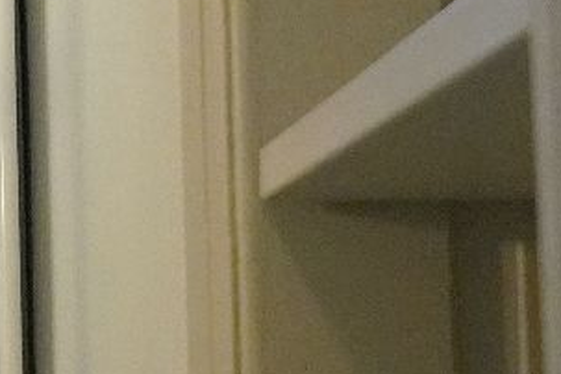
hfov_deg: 9.3
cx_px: -842
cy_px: 163
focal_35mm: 196
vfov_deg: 7.0
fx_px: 3054
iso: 4000
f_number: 4
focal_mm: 22
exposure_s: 1/160
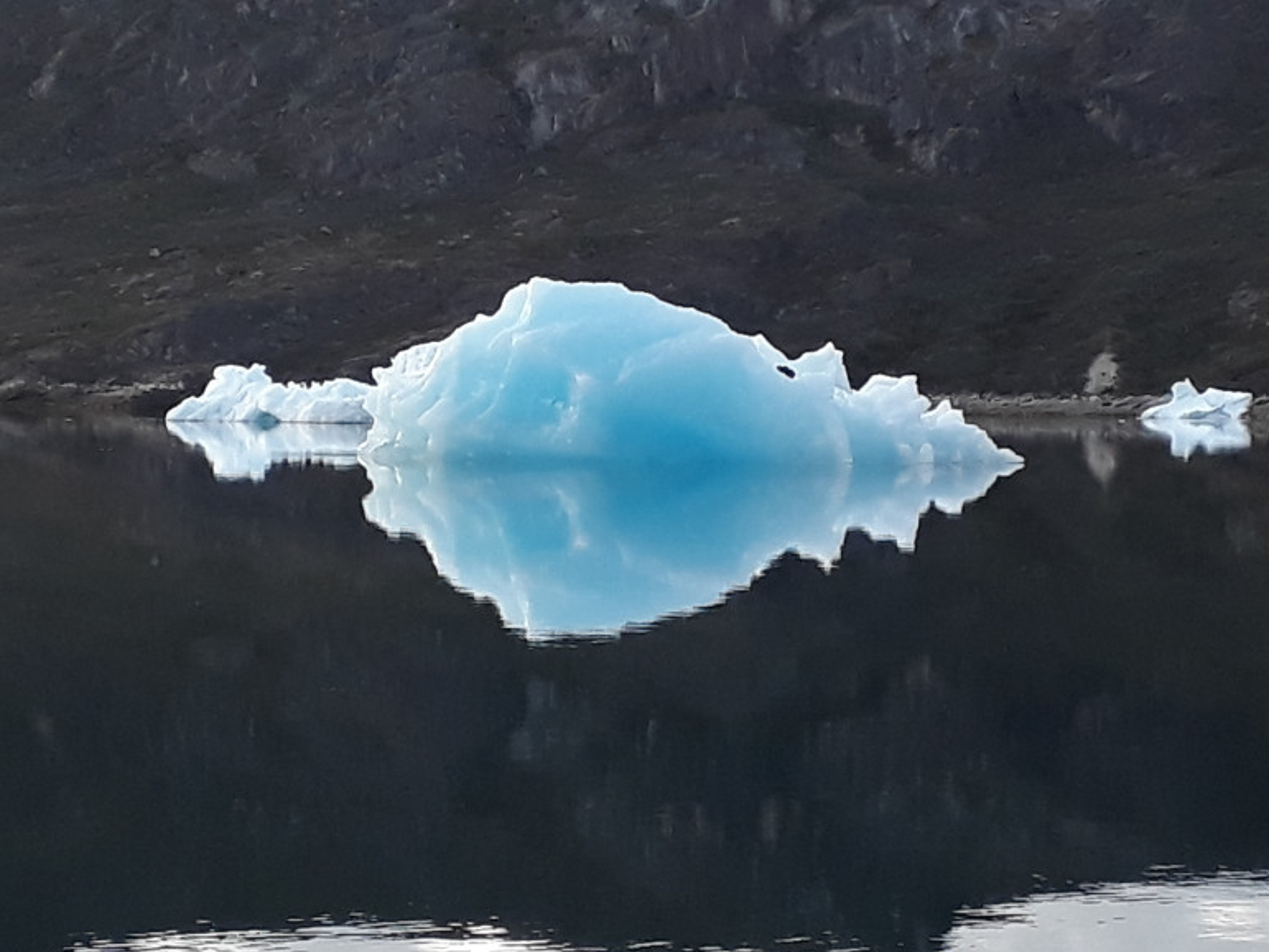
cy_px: 490
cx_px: 657
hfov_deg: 63.4
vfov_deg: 49.8
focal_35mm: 28
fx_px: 1027
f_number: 1.9
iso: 125
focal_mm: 3.6
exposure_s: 1/33
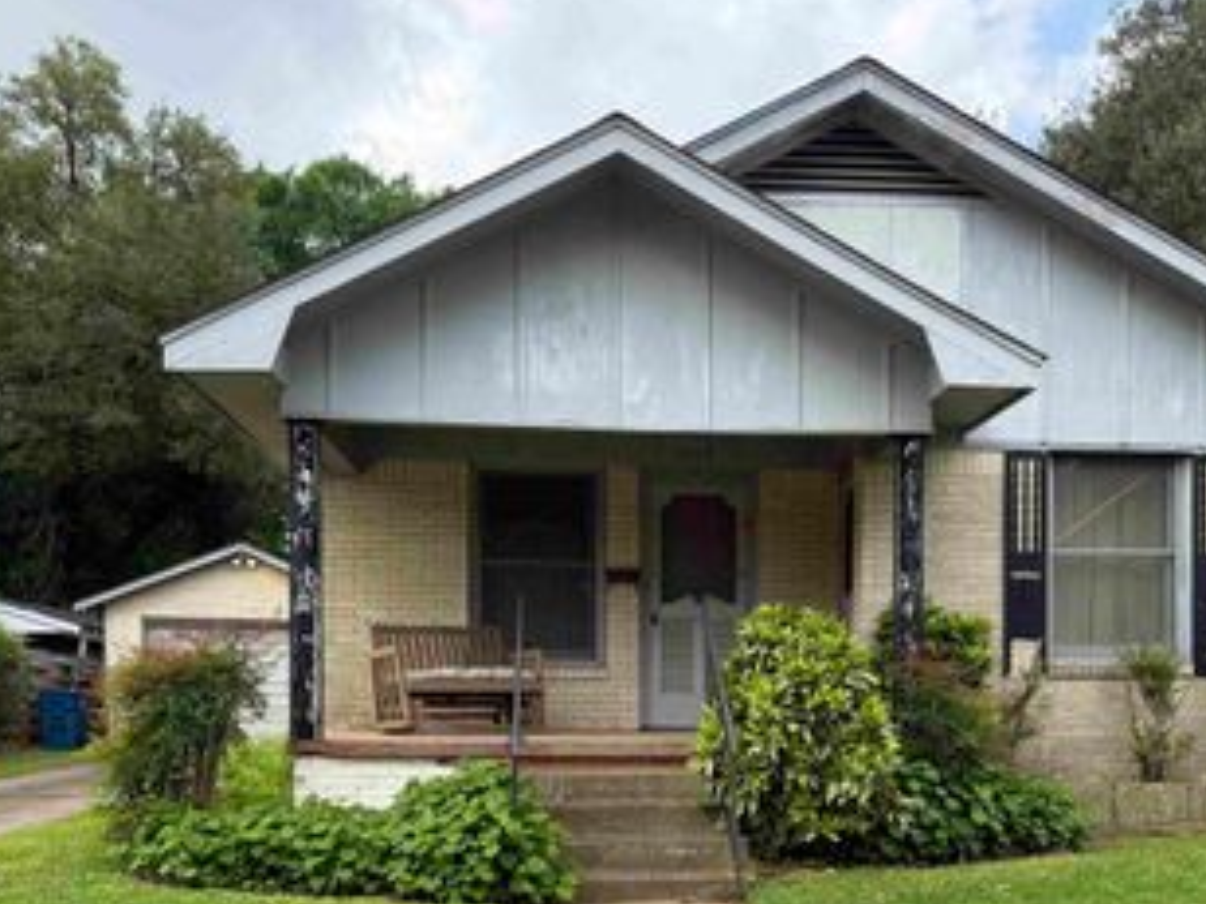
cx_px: 673
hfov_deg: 47.8
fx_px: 1359
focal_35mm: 39
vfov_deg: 35.8
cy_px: 706
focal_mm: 6.76
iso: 100
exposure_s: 1/1653
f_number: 1.78
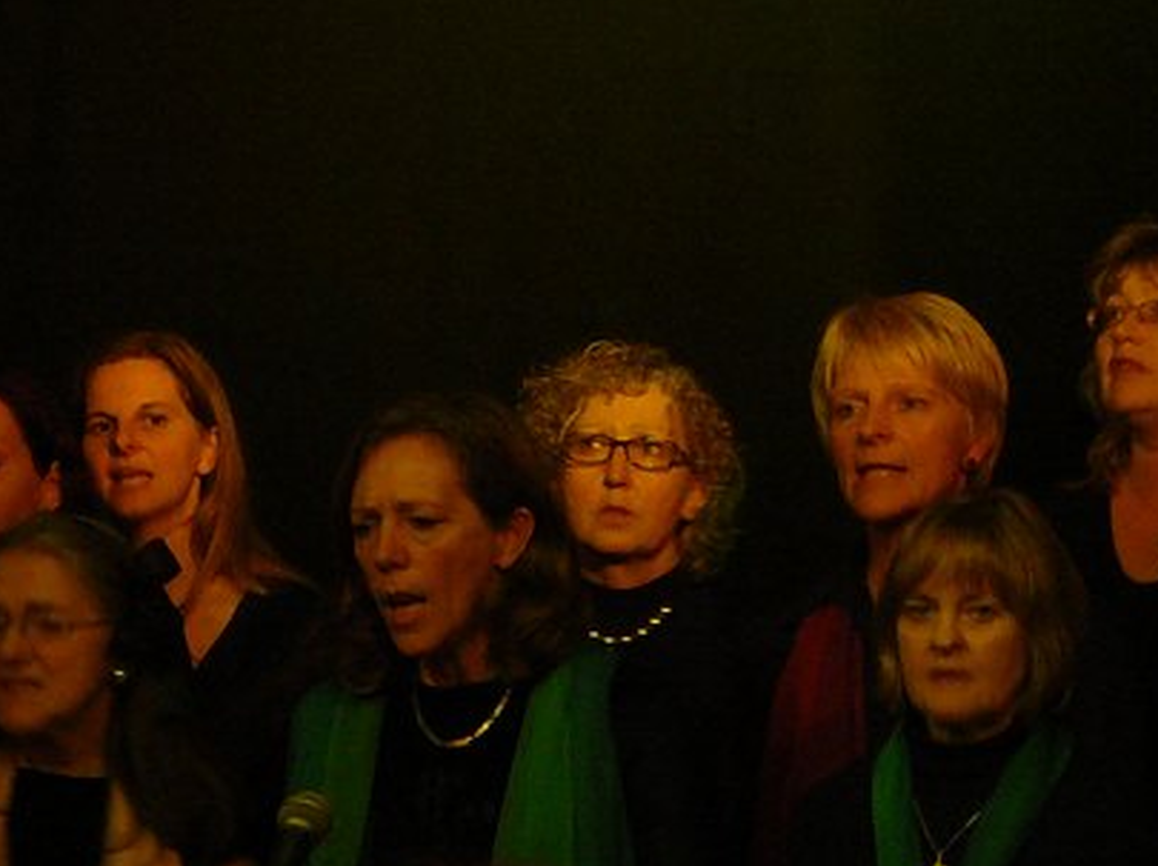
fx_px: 7186
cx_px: 775
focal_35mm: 215
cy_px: 957
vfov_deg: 6.9
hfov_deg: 9.2
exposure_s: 1/8
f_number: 3.8
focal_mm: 13
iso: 200
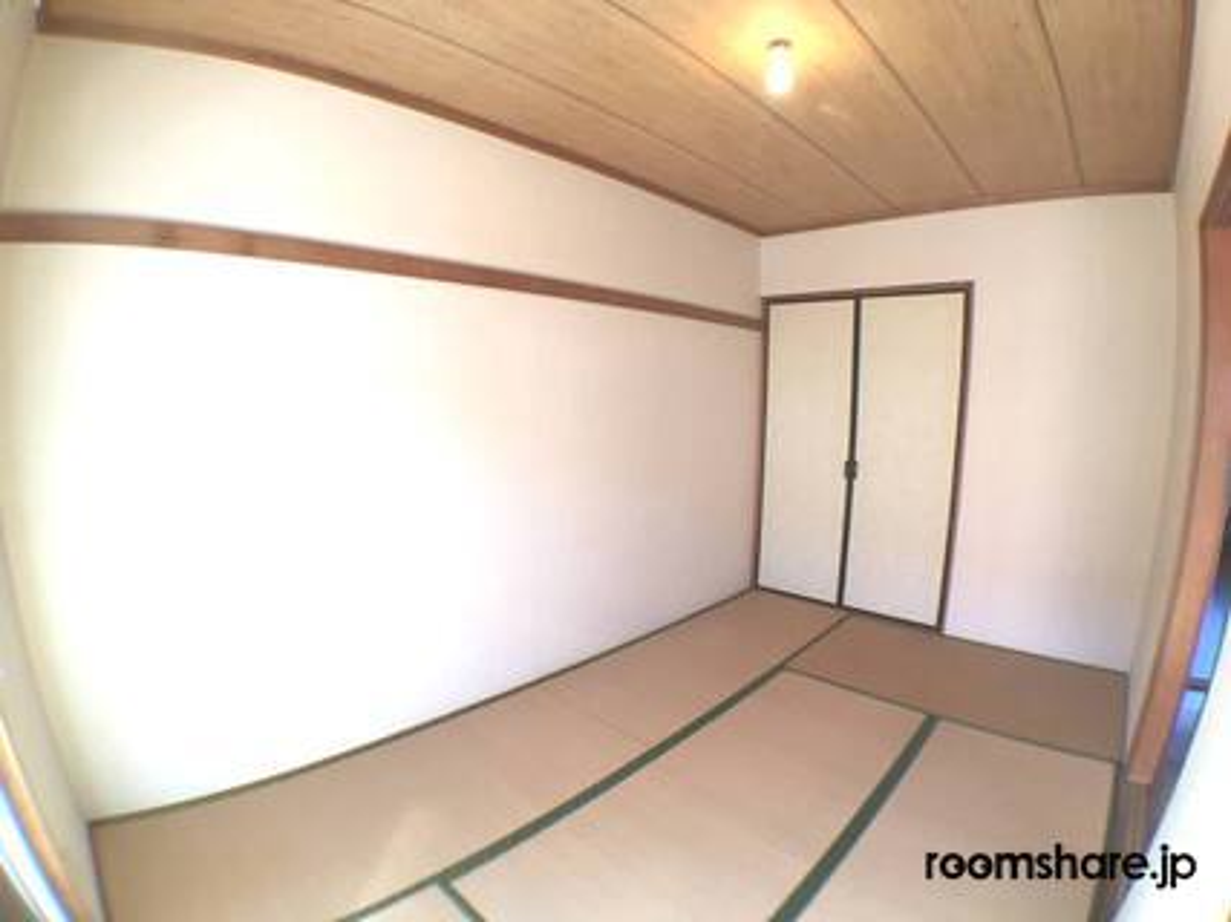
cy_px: 461
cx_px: 616
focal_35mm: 29
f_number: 2.2
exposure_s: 1/33
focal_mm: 4.15
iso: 25
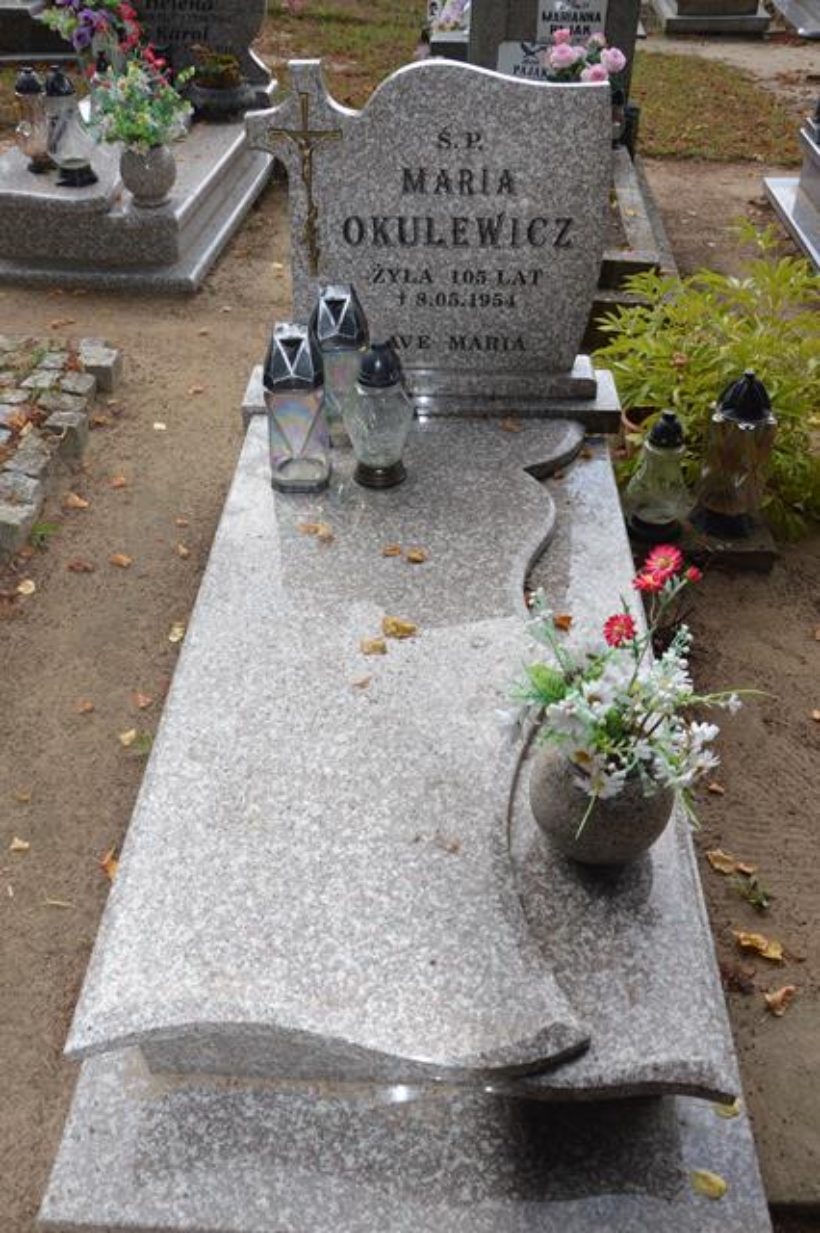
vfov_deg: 67.4
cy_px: 616
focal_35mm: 27
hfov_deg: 47.9
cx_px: 410
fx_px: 923
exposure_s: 1/200
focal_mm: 18
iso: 100
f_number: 5.6
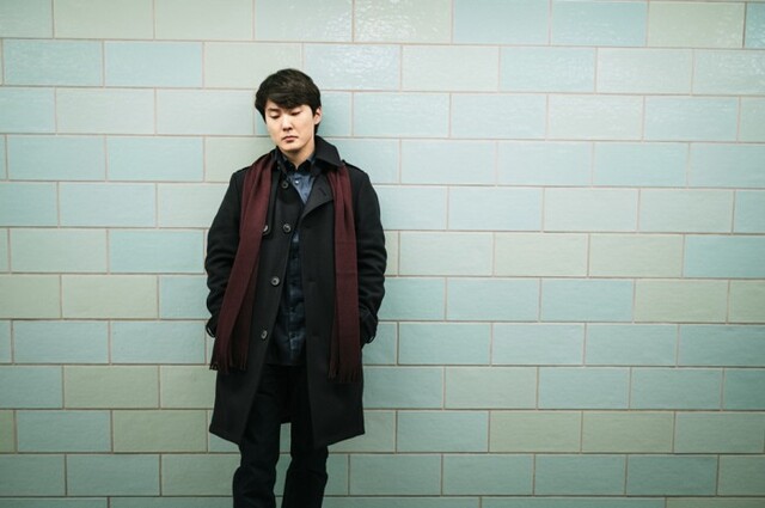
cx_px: 382
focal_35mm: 50
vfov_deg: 26.9
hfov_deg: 39.6
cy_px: 254
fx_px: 1061
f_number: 1.4
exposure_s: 1/1600
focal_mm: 50
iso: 2000
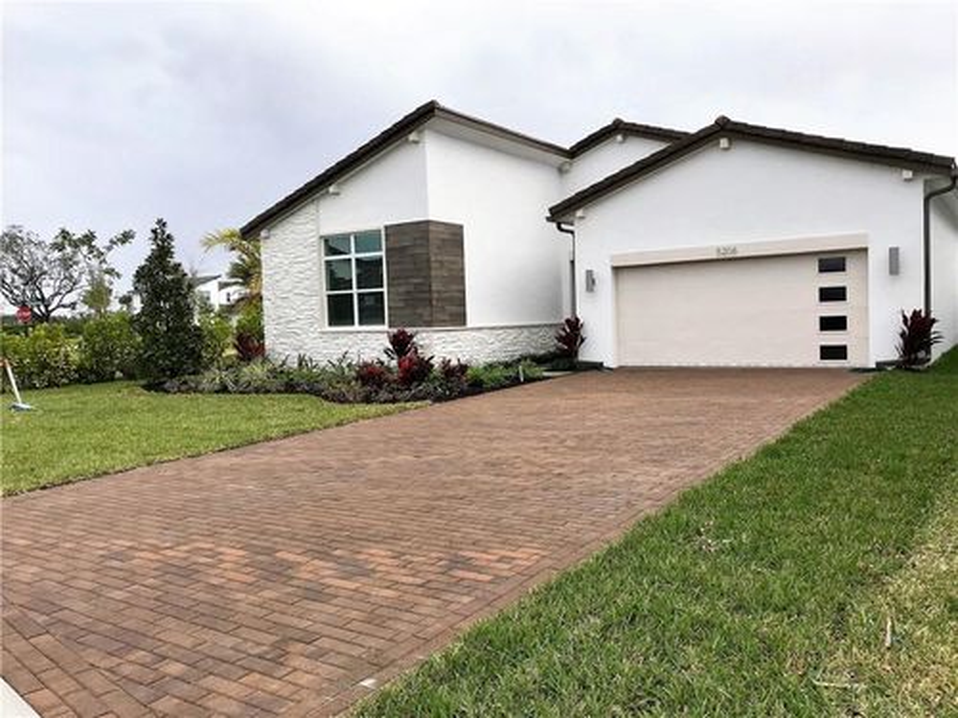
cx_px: 479
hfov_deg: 63.4
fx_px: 775
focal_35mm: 28
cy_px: 359
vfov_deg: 49.7
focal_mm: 3.99
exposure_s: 1/1842
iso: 20
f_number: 1.8
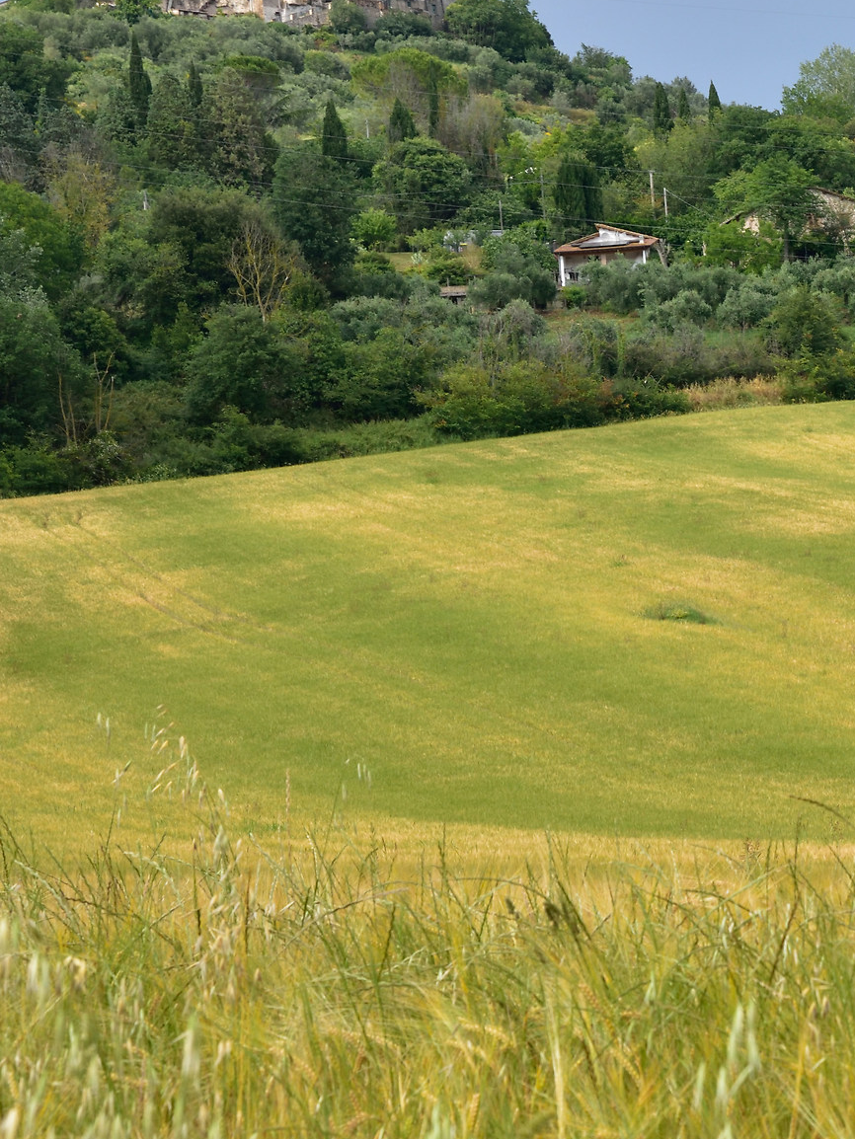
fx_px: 4346
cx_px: 995
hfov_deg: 11.1
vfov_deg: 14.9
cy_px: 555
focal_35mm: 132
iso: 500
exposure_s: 1/250
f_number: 11
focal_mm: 66
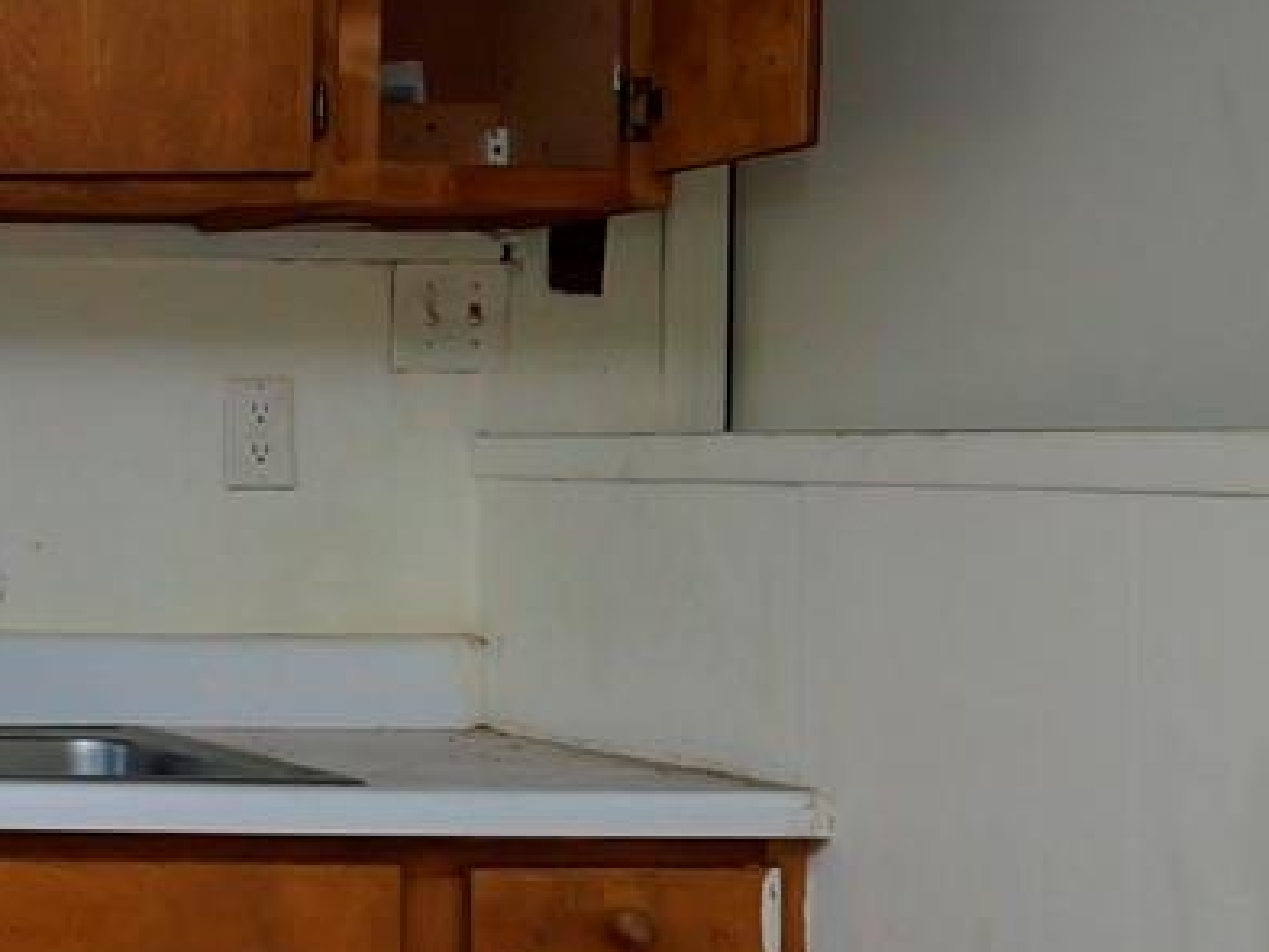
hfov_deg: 20.5
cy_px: 529
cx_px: -896
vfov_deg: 20.2
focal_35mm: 73
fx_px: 2677
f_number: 5
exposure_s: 1/80
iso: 200
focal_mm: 7
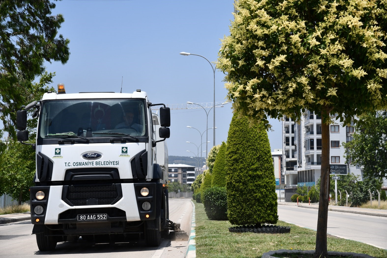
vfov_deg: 17.5
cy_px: 129
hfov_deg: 26.0
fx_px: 838
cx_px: 194
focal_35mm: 78
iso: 320
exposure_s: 1/1250
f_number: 8
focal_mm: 78
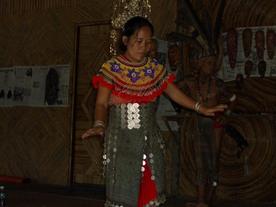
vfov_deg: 19.9
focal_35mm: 74
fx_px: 590
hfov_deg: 26.3
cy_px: 104
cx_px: 138
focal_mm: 12.2
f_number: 3.9
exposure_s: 1/60
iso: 100
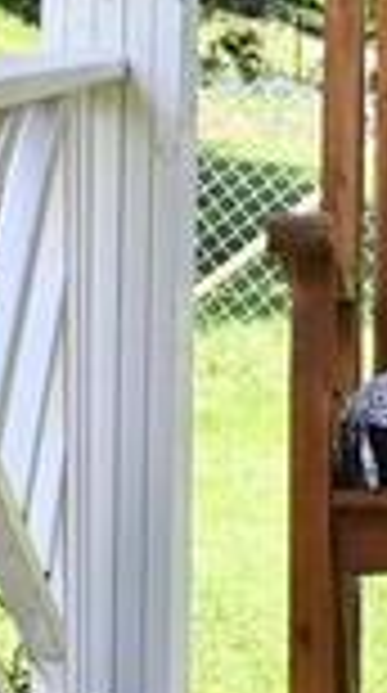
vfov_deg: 13.6
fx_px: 2880
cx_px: 1804
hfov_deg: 5.9
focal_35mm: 157
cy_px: 135
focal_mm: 16
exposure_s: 1/250
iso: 180
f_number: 5.6
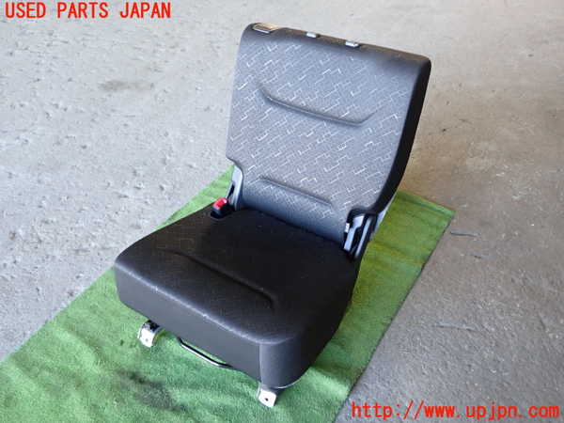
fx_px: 521
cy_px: 212
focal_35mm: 32
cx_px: 282
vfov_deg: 44.2
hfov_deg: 56.8
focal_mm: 5.79
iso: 250
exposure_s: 1/30
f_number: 2.4
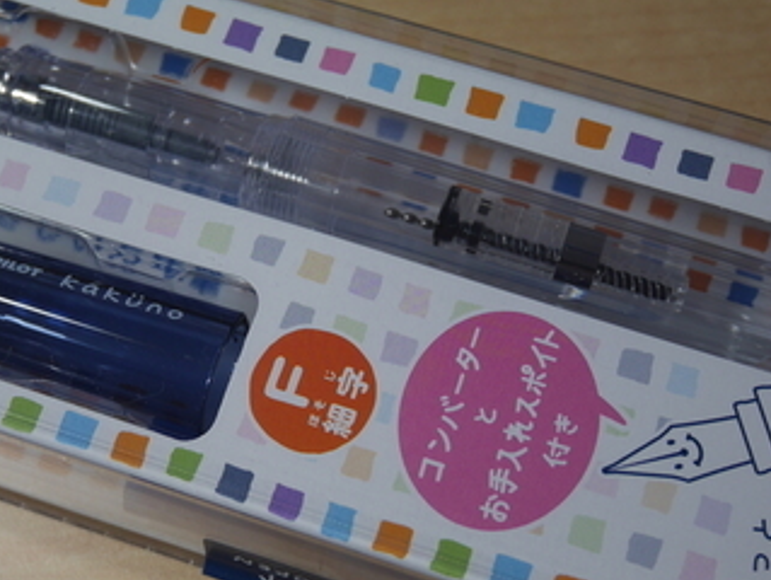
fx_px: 1427
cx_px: 355
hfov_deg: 30.2
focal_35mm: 64
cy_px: 330
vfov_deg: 23.0
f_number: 4
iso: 200
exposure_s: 1/80
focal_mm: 17
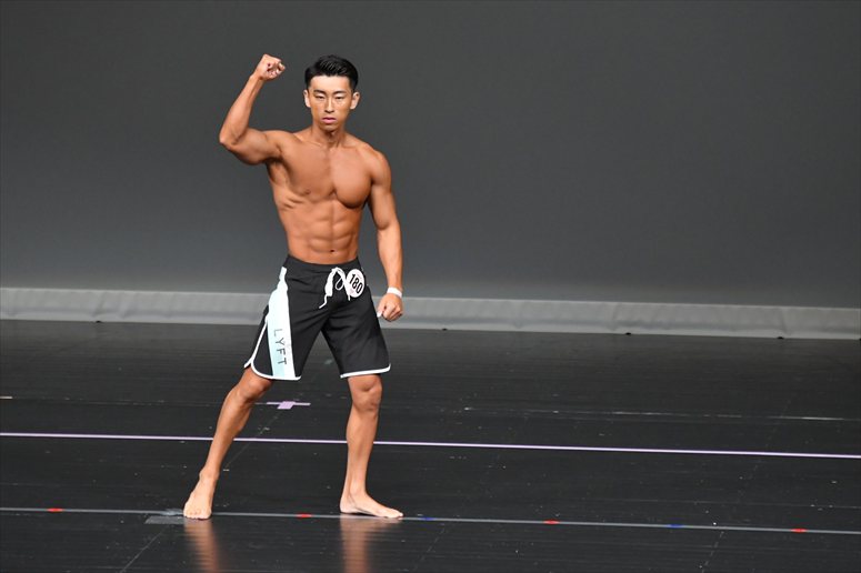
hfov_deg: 6.0
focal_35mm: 345
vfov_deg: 4.0
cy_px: 286
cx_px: 430
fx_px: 8247
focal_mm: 230
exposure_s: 1/400
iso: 4000
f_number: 5.6
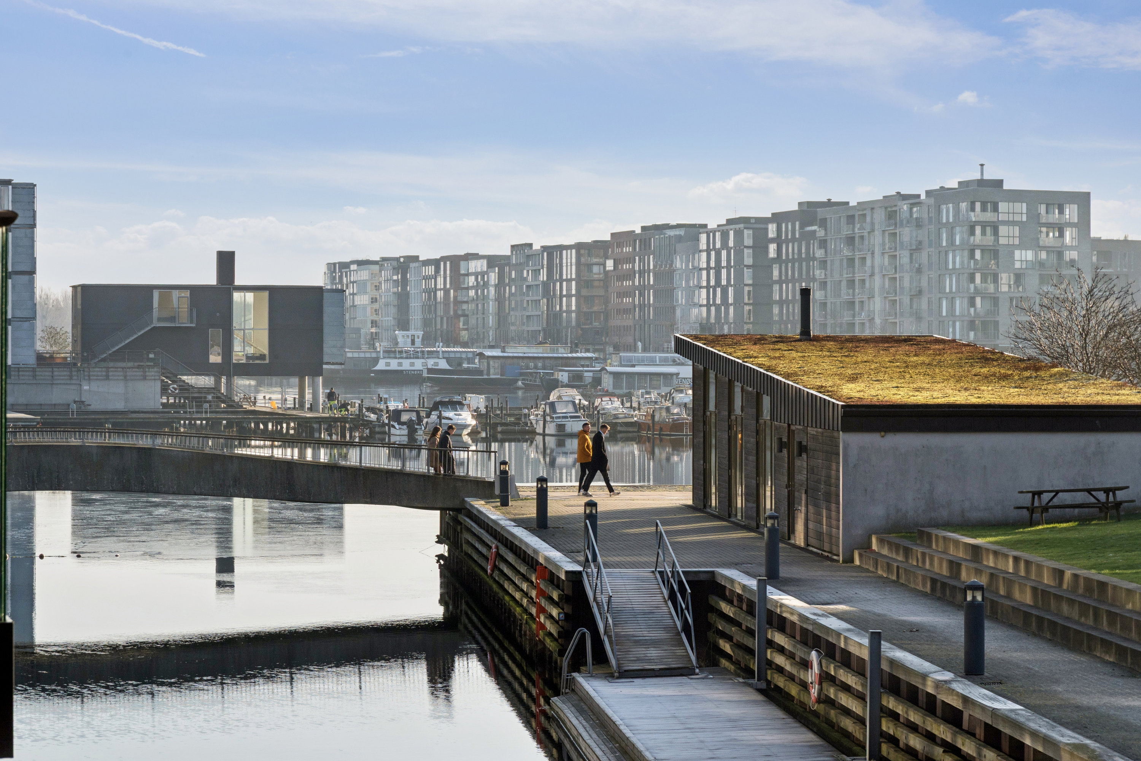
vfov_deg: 13.0
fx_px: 3328
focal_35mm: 105
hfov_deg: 19.5
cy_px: 380
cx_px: 570
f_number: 8
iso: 250
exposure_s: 1/500
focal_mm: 70
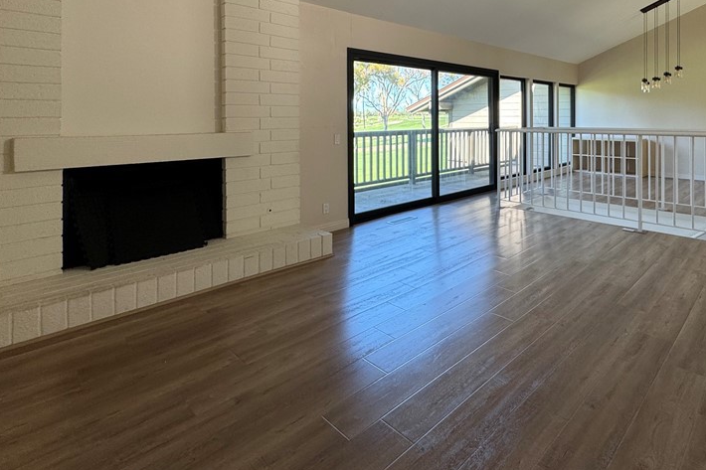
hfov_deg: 79.7
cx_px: 441
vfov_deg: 56.5
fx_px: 412
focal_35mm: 21
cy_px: 116
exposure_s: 1/99
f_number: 2.2
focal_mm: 2.22
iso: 64
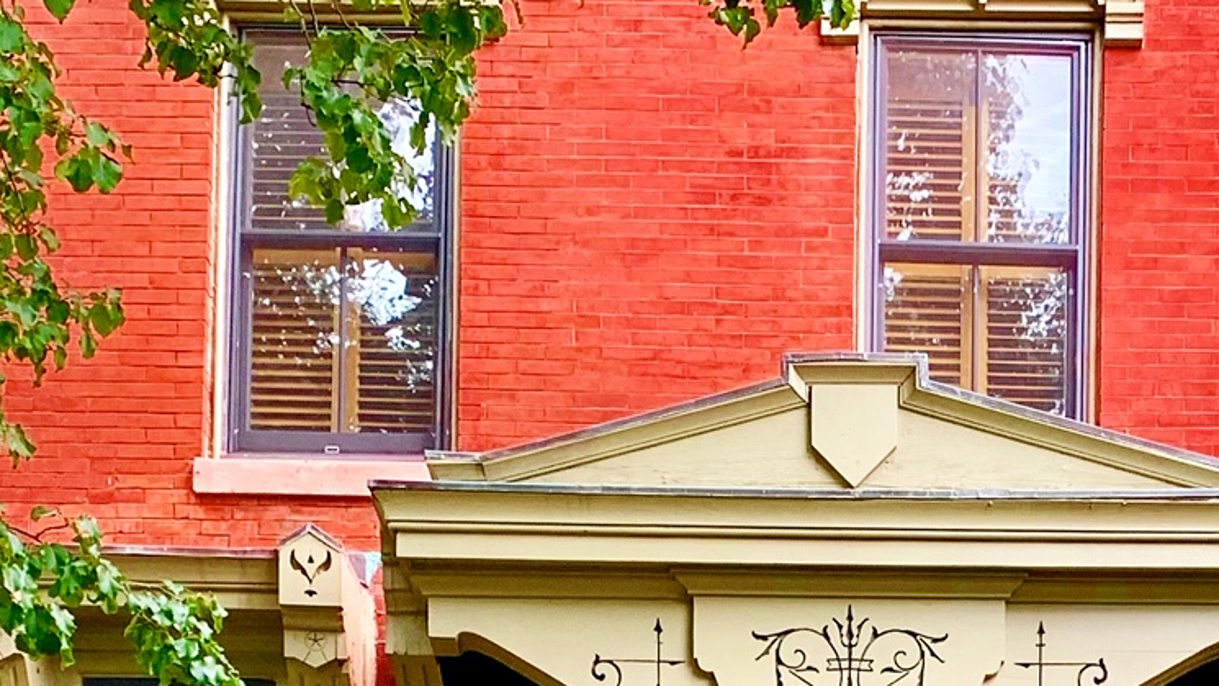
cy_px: 932
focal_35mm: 76
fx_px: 2456
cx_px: 893
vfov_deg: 15.1
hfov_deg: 27.5
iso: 64
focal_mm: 4.25
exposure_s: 1/121
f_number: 1.8
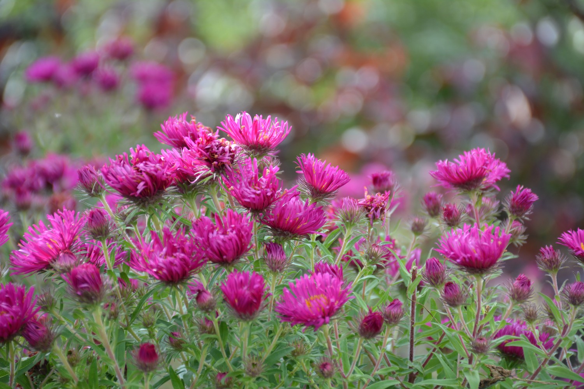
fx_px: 2968
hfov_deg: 11.2
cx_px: 292
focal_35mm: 183
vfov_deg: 7.5
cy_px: 194
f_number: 6.3
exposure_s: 1/160
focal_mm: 122
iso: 200
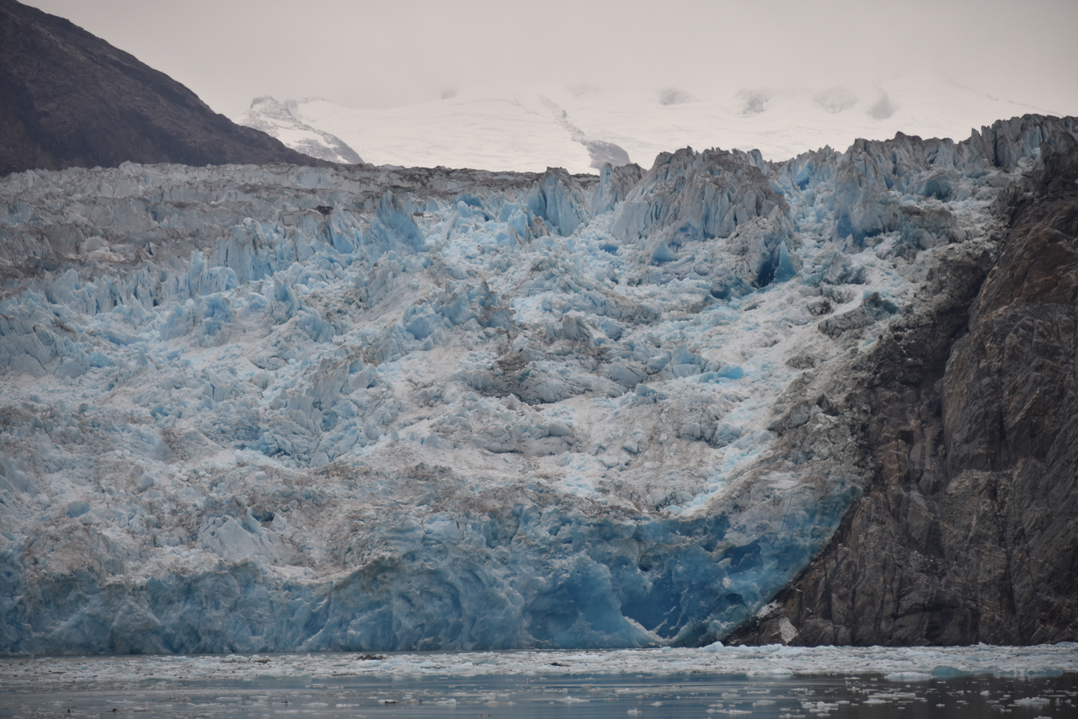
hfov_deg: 10.8
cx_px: 539
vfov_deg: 7.2
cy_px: 360
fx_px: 5690
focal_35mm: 190
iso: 450
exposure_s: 1/400
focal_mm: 190
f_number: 5.6
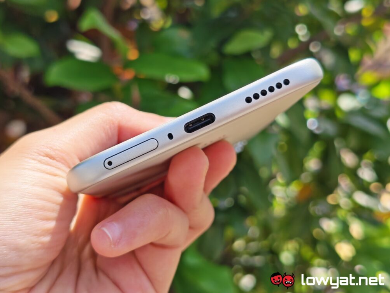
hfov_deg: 40.4
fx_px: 530
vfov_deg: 30.9
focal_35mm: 47
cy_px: 145
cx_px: 193
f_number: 1.6
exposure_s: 1/1300
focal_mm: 5.4
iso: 50
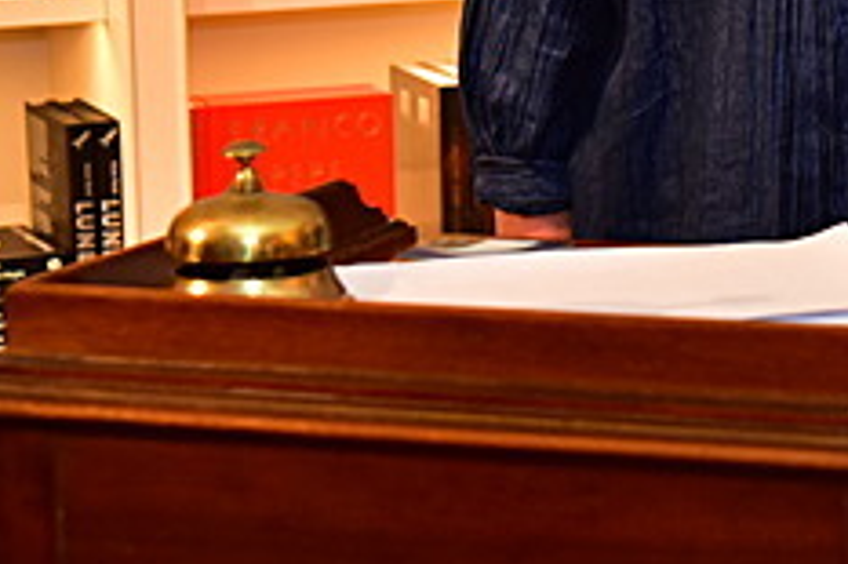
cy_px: -67
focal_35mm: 165
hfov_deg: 12.1
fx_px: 3884
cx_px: 1088
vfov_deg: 8.2
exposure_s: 1/50
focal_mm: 48
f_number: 5
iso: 1600
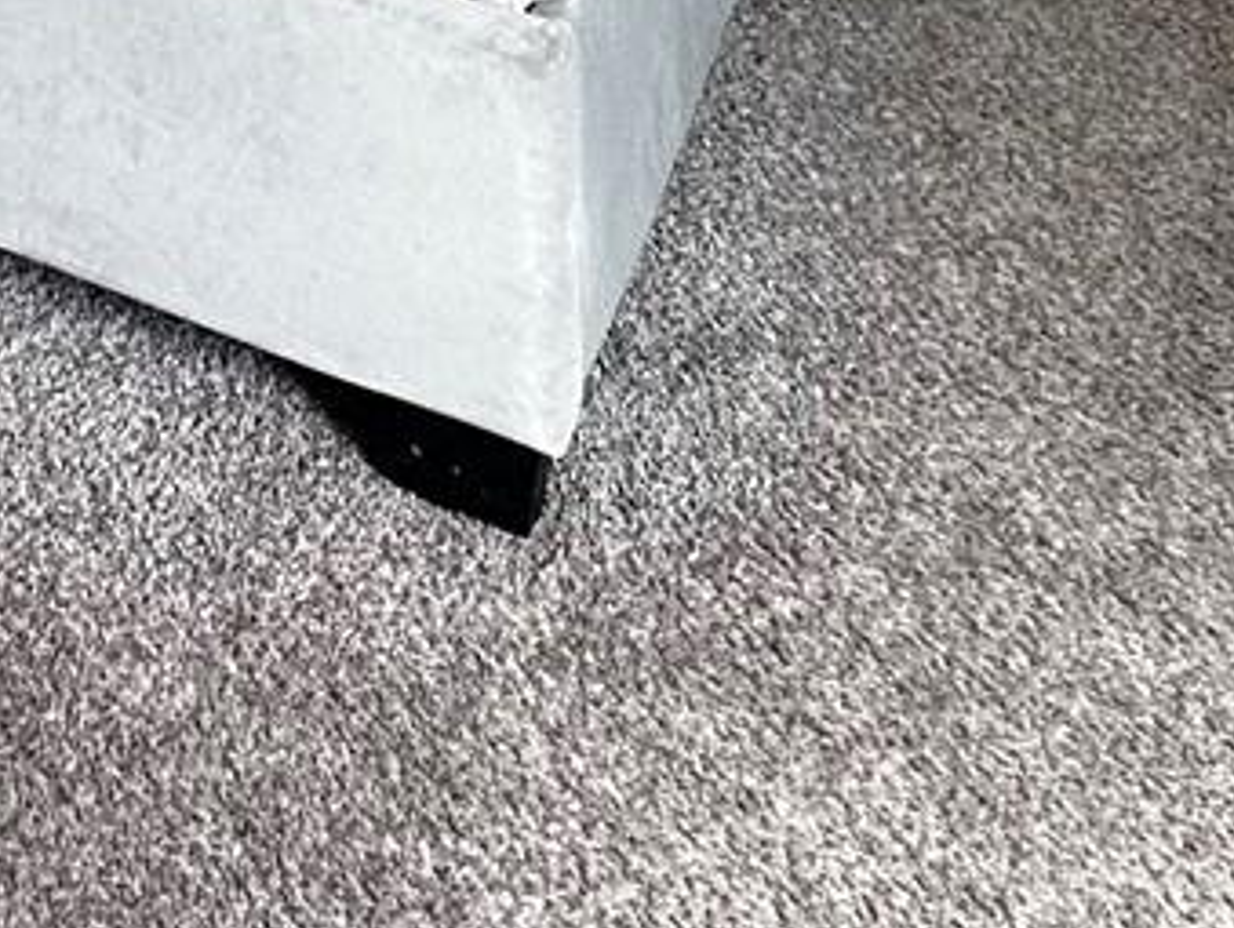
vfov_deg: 15.3
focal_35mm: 66
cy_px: -1172
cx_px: -273
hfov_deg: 26.0
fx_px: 2355
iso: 125
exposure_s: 1/120
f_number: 2.2
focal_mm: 2.22
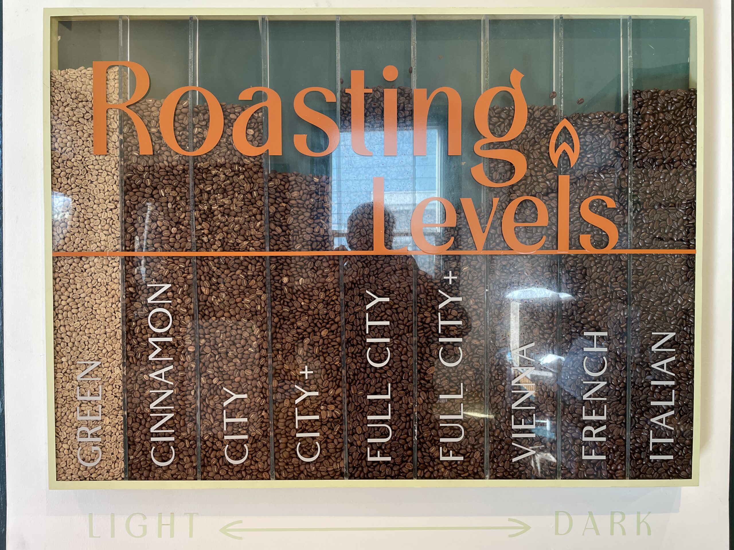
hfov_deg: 67.3
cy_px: 275
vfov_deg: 53.1
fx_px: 551
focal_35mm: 26
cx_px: 367
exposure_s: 1/120
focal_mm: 4.2
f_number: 1.6
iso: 100
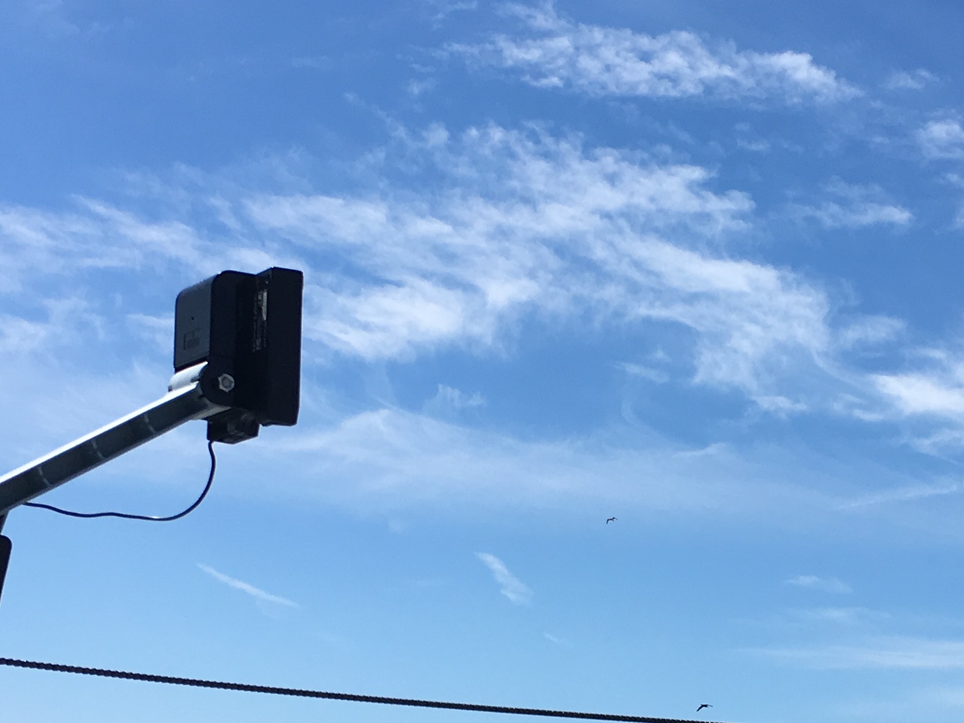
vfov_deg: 18.9
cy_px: 620
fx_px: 2144
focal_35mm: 77
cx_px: 704
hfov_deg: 25.1
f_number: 2.2
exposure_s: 1/2079
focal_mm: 4.15
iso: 25
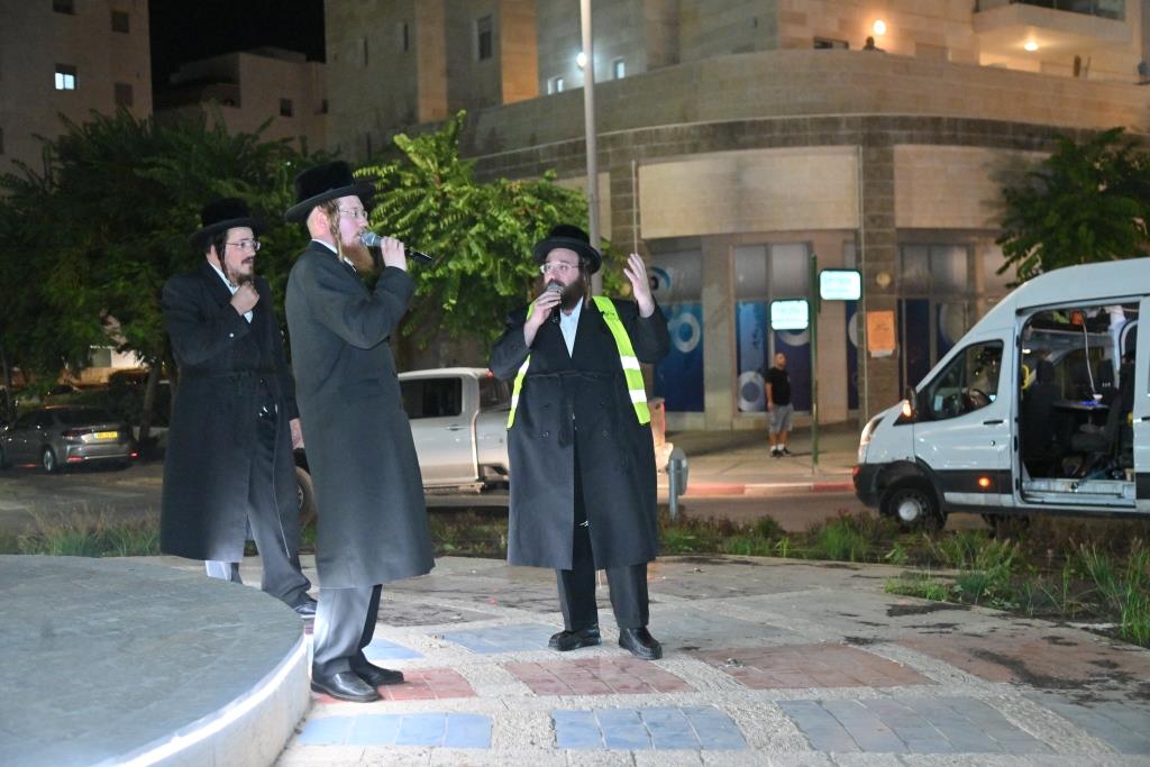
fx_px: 1470
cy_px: 384
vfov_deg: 29.3
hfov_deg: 42.7
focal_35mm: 46
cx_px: 575
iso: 3200
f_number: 4
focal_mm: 46
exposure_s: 1/125
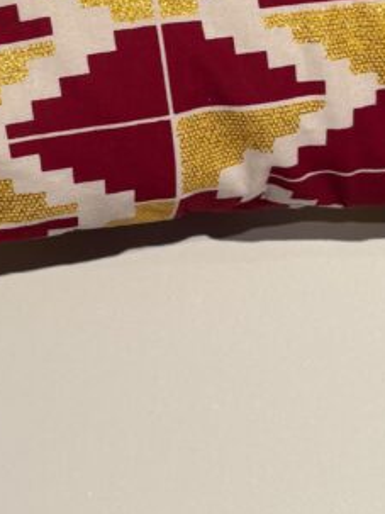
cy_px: 31
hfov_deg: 16.7
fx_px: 1306
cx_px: 83
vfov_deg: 21.7
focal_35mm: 88
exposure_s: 1/50
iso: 80
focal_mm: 5.96
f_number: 1.6
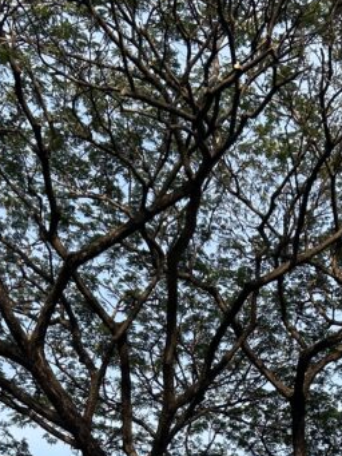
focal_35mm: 78
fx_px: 1027
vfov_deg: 22.6
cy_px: 579
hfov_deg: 18.8
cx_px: 240
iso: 50
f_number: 1.5
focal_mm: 5.7
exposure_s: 1/2299
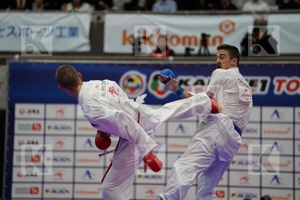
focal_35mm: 190
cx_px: 150
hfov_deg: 10.8
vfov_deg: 7.2
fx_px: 1583
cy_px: 100
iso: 2500
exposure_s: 1/1000
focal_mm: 189
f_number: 2.8
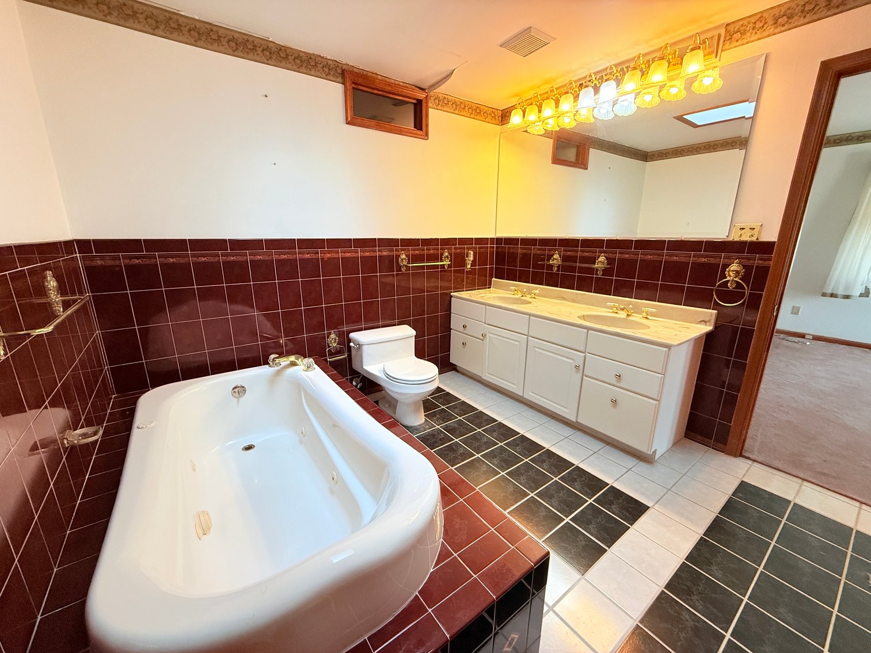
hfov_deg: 102.1
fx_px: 352
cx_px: 436
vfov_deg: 85.7
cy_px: 326
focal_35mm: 14
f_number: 2.2
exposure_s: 1/120
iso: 320
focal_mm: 2.22
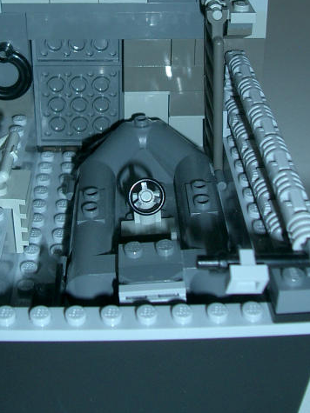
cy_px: 74
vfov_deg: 31.7
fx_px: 705
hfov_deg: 24.8
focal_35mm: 59
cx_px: 121
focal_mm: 5.8
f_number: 2.6
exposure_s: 1/40
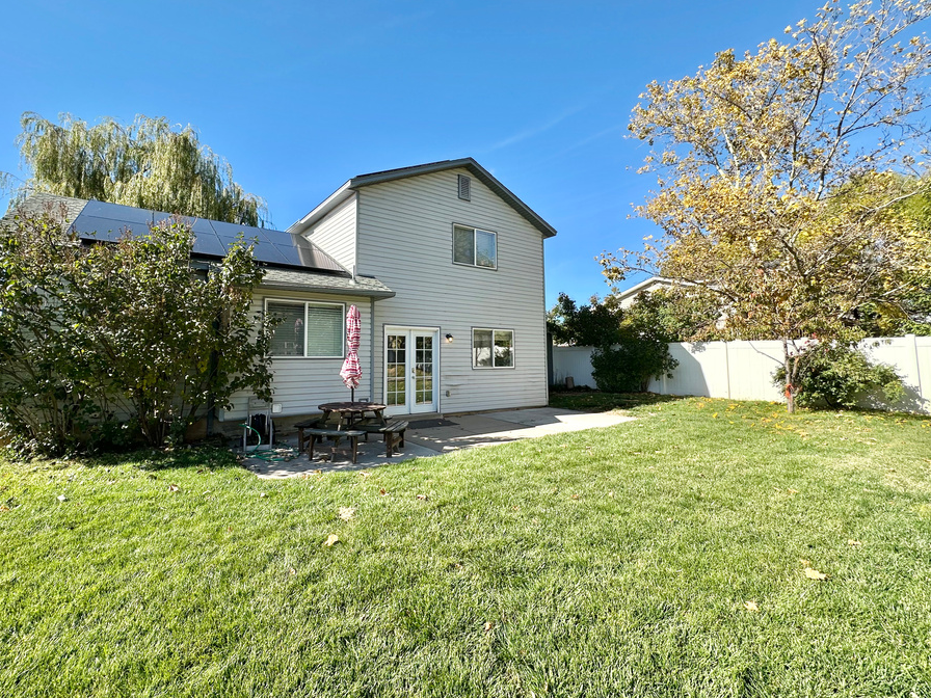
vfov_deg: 77.9
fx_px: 430
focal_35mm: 16
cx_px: 420
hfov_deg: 94.2
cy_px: 317
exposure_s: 1/849
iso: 40
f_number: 2.2
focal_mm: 2.22
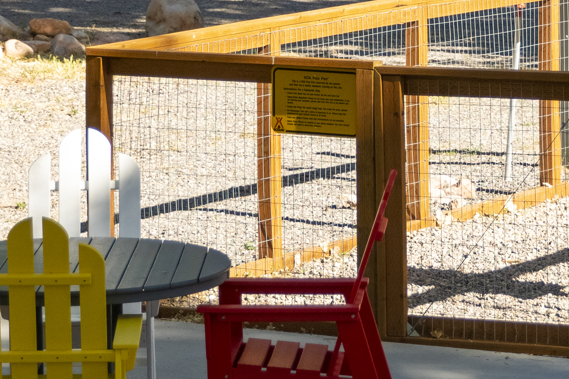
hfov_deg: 8.8
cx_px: 445
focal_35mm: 233
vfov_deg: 5.9
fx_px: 3682
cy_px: 57
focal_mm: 44
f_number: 2.8
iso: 500
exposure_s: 1/1250
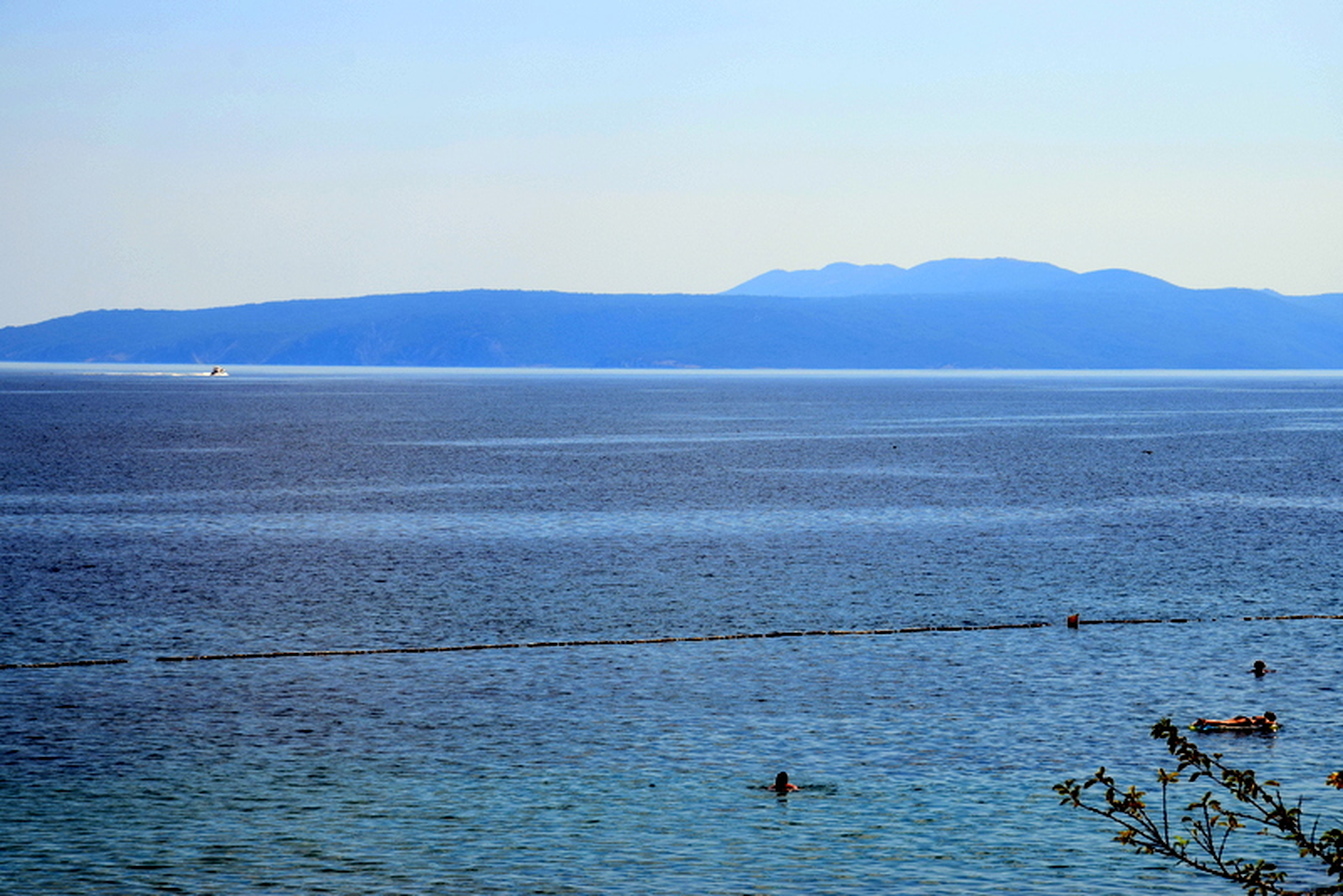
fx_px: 4478
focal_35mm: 120
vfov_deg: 11.4
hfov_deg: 17.1
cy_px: 448
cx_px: 672
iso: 200
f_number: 11
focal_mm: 80
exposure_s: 1/500
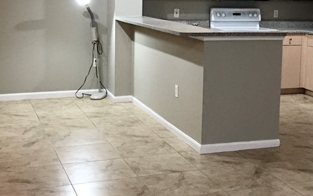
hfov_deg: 31.3
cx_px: 206
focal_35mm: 65
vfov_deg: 19.9
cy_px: 50
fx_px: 555
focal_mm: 4.15
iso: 100
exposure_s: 1/15
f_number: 2.2
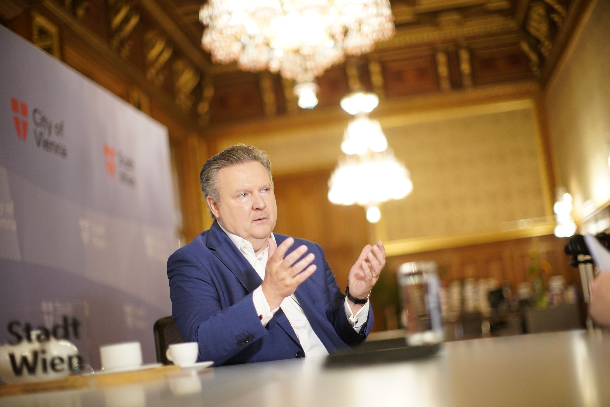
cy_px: 204
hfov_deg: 39.6
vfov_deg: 27.0
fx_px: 847
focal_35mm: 50
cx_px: 305
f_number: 1.3
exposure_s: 1/400
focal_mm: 50
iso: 1250
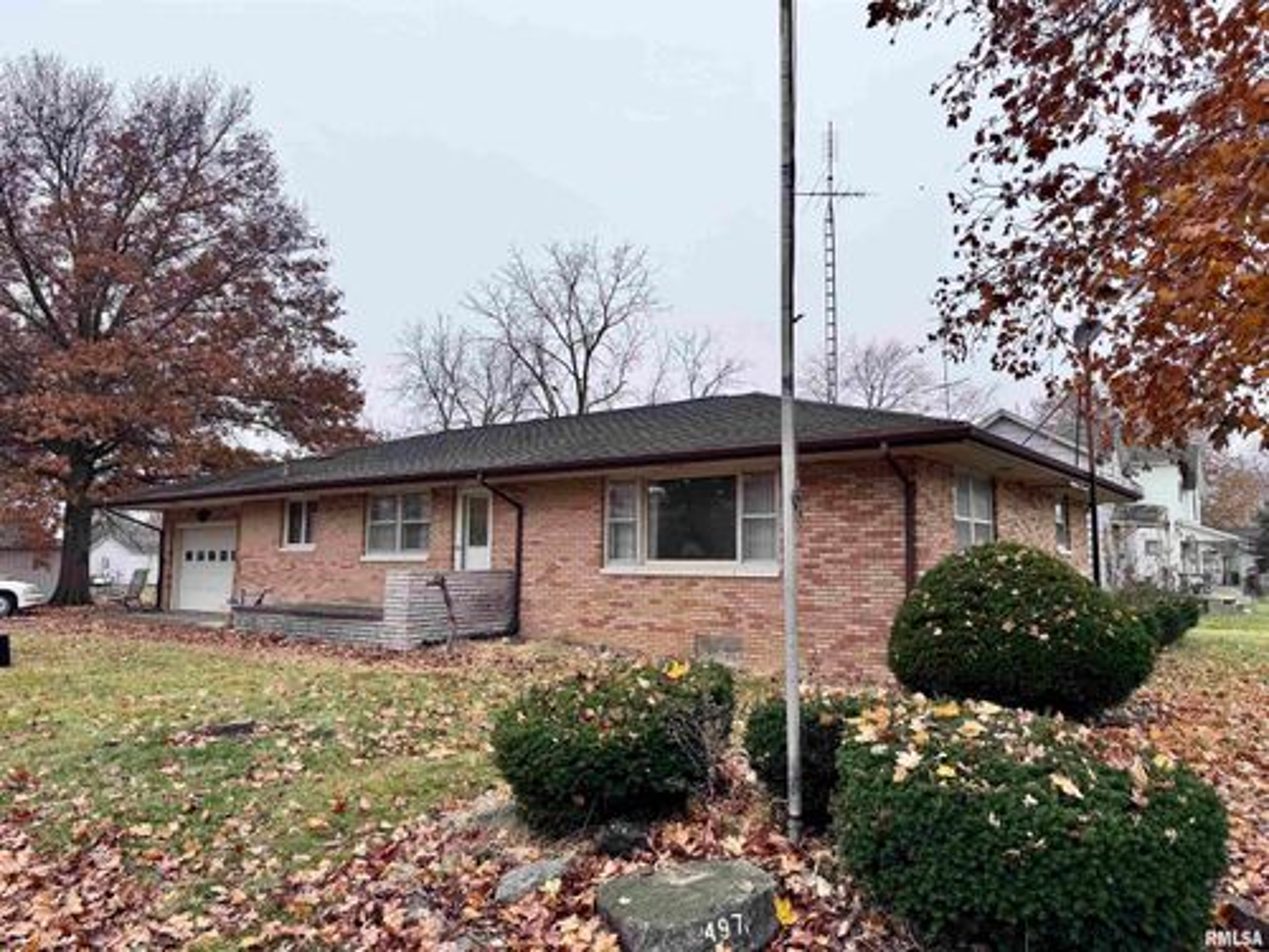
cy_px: 476
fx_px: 880
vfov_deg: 56.8
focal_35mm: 24
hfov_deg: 71.6
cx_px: 634
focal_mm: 6.76
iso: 80
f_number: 1.78
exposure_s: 1/495
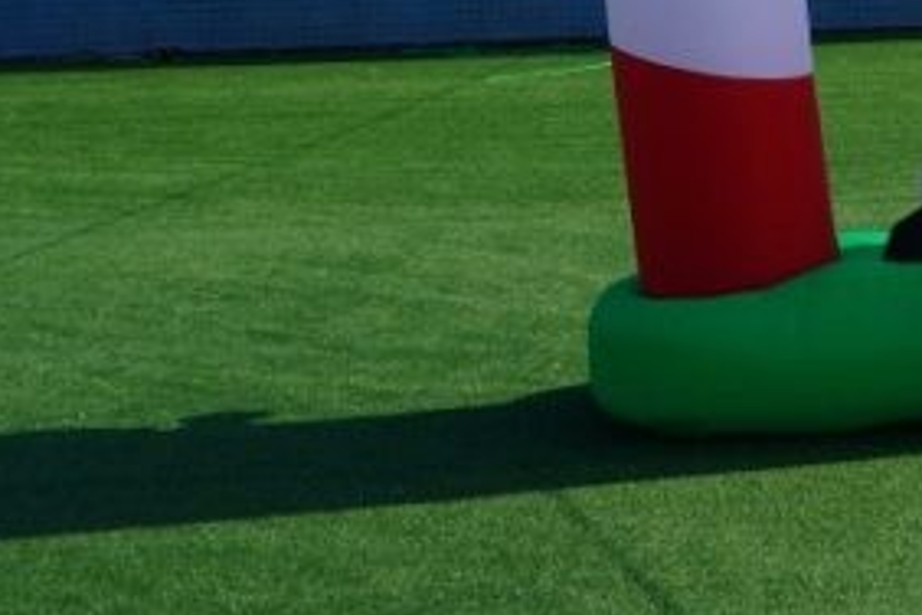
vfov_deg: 14.8
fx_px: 2228
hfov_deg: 21.0
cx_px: 1239
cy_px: -250
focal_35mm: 87
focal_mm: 16
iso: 100
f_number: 10
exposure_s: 1/200
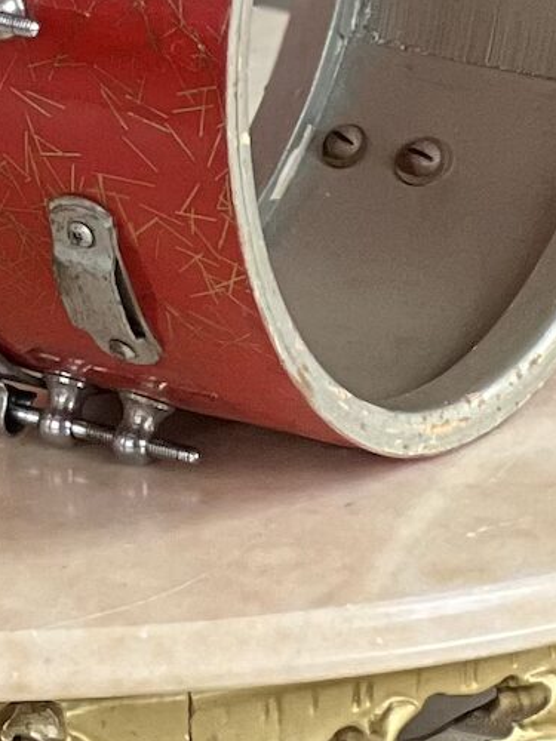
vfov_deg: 4.9
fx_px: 8438
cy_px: -738
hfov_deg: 3.7
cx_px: -578
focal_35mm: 394
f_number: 2.8
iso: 100
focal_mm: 9
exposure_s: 1/121
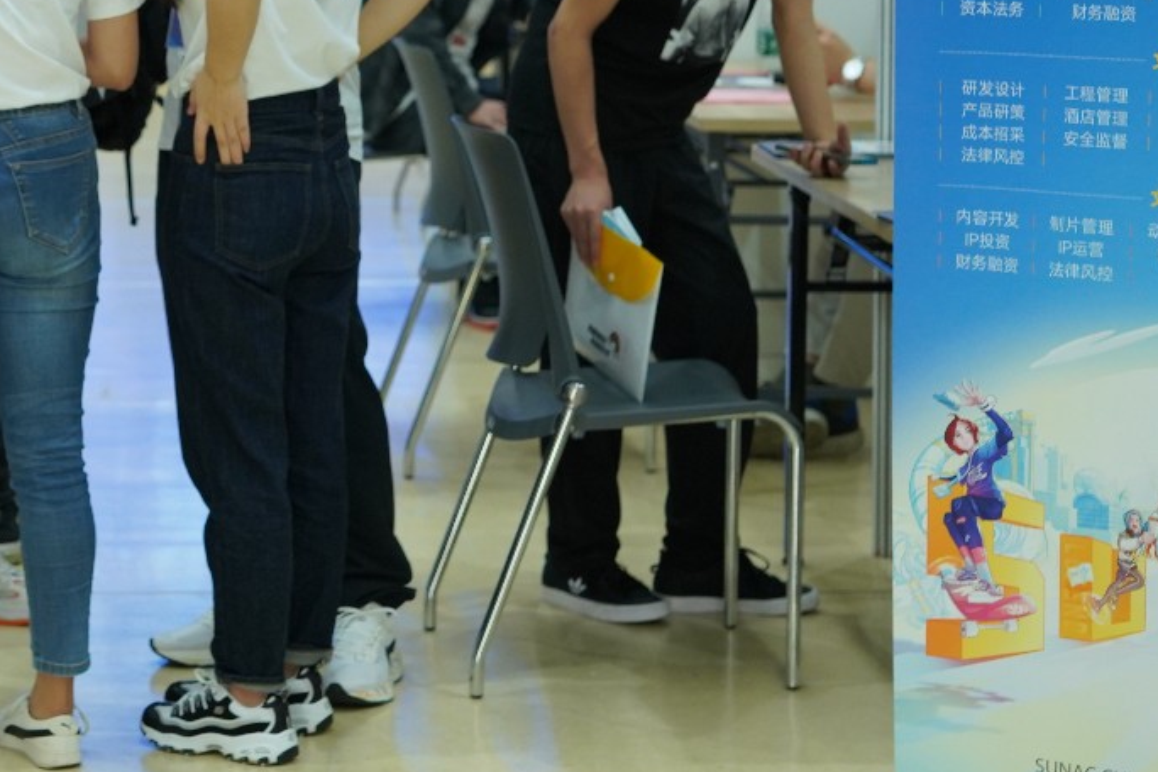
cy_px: 64
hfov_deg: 17.1
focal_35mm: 117
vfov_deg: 11.6
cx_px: -15
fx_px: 3763
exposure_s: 1/250
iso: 1600
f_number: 3.2
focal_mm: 50
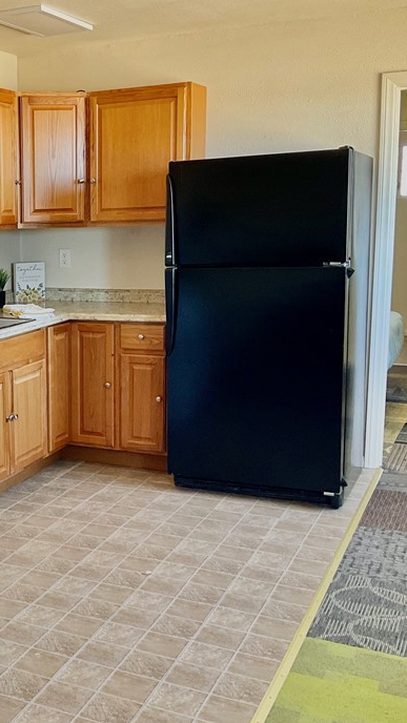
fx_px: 902
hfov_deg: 24.0
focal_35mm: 47
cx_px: -27
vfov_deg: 43.7
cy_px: 367
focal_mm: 3
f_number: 1.8
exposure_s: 1/60
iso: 50
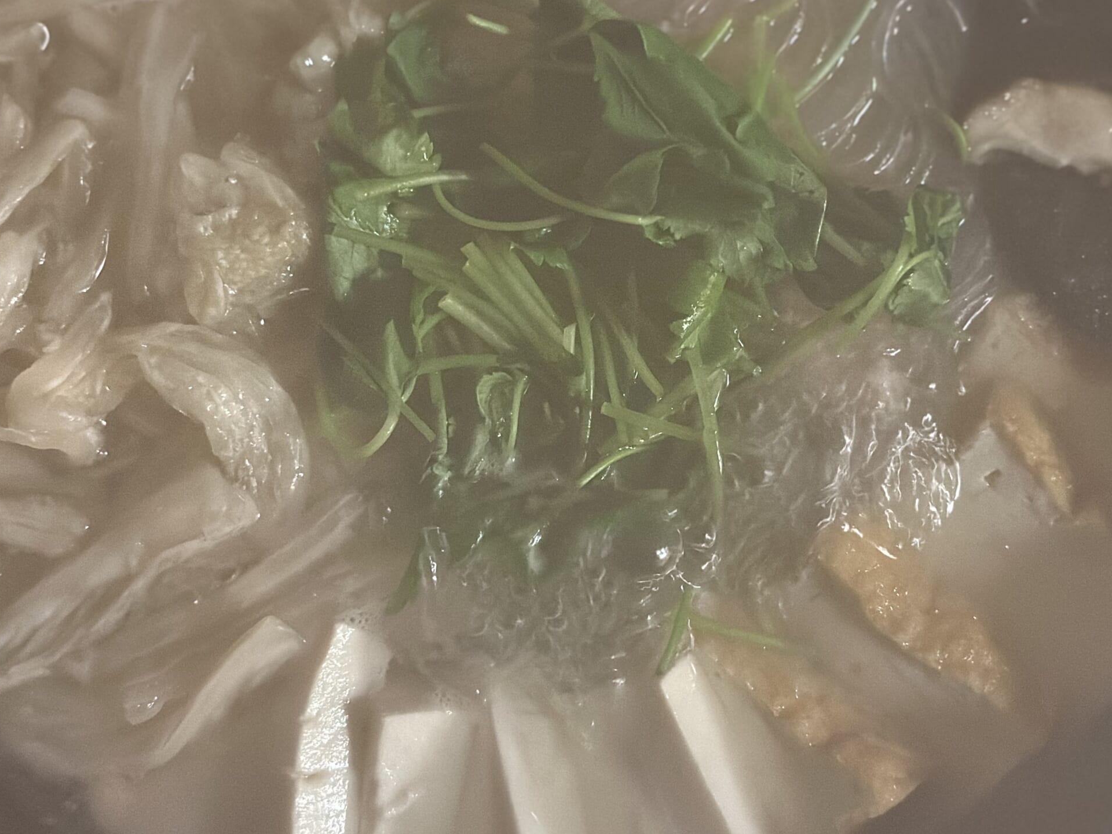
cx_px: 539
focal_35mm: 64
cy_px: 334
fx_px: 2056
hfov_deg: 30.3
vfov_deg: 22.9
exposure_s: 1/30
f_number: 1.78
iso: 800
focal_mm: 6.86
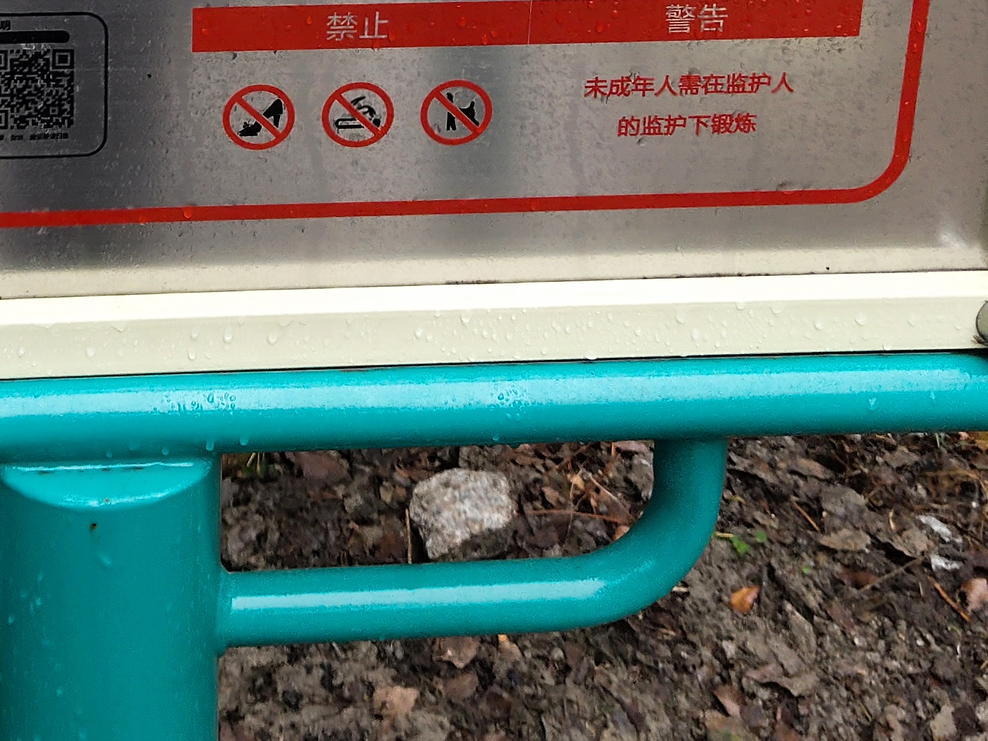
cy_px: -216
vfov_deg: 16.8
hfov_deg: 23.0
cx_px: 106
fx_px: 2369
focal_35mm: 83
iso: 145
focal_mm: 4.35
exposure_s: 1/100
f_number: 1.79
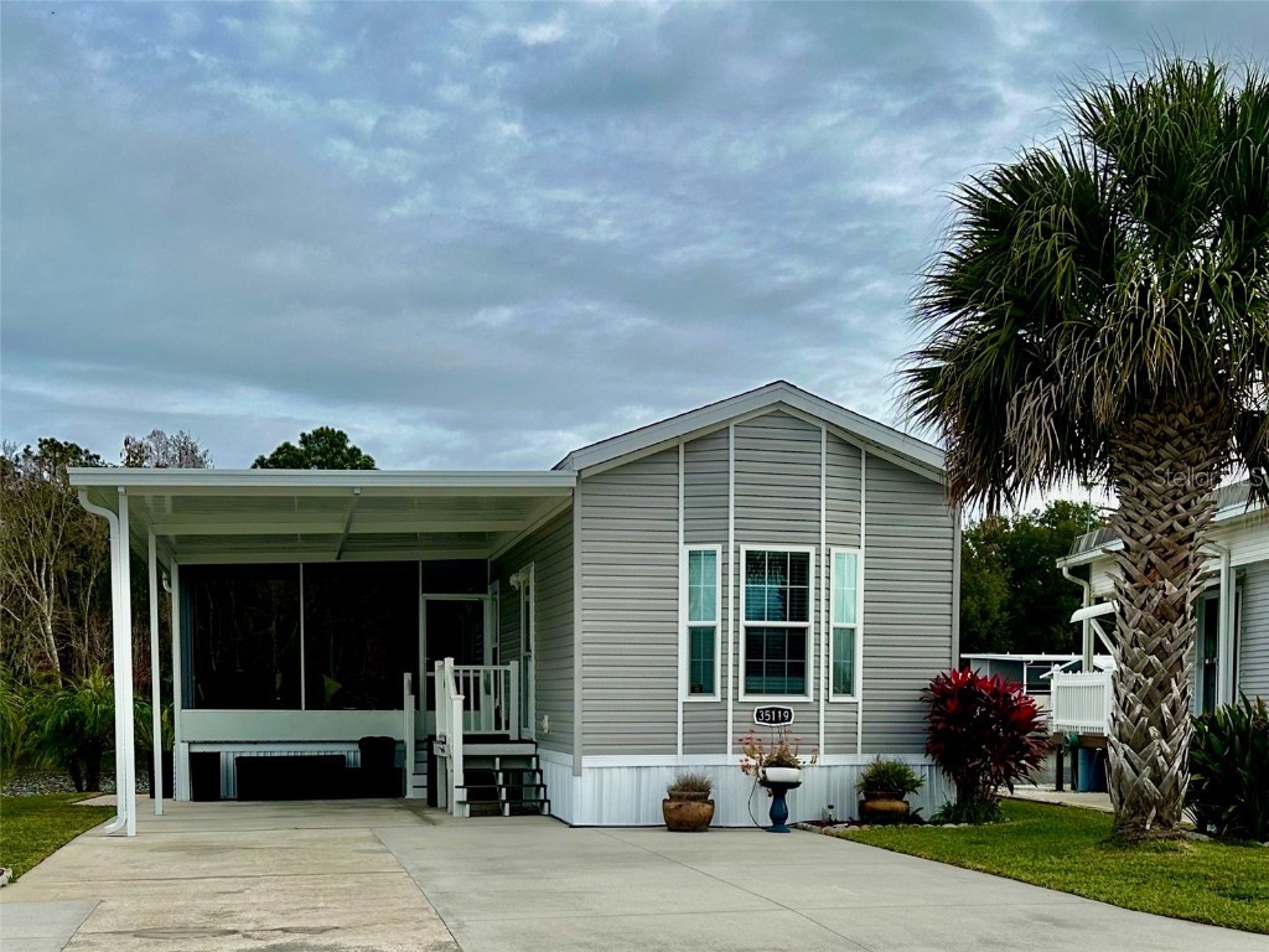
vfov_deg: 56.8
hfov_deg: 71.6
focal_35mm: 24
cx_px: 634
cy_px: 476
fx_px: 880
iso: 80
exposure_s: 1/4184
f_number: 1.78
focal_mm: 6.86
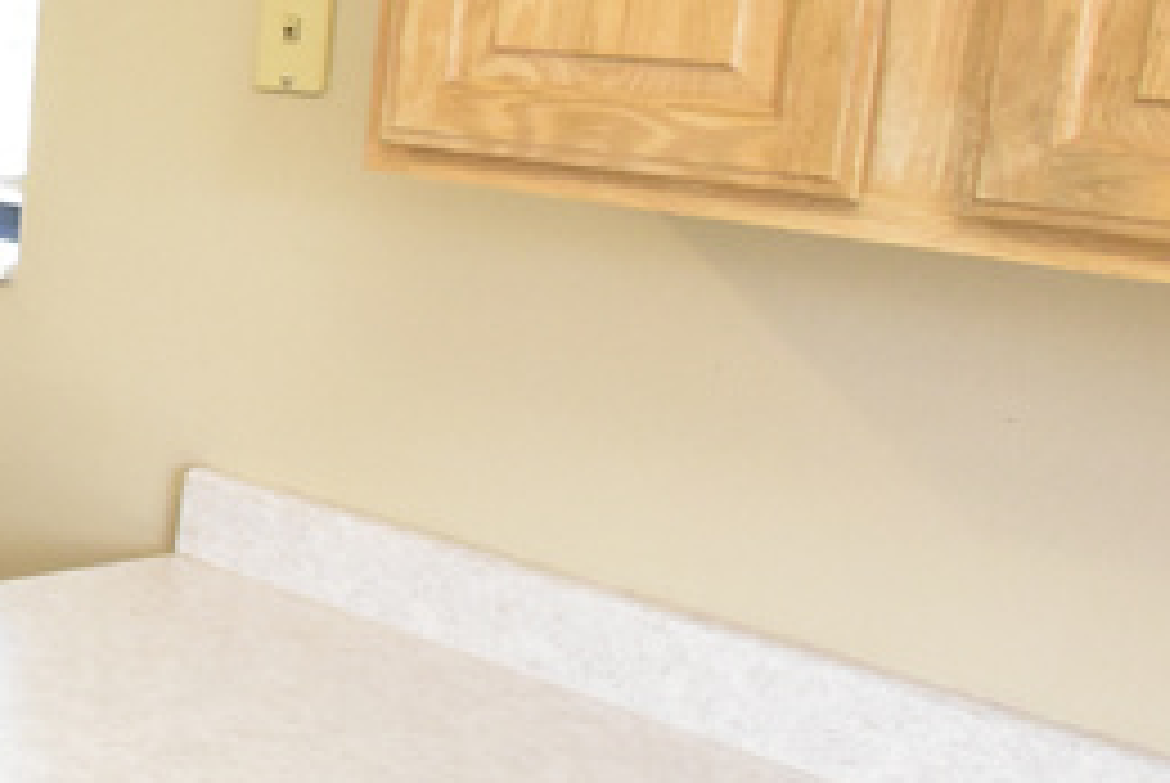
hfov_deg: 22.3
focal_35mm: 59
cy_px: 205
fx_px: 1920
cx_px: -878
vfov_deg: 22.9
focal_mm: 10
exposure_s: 1/60
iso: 3200
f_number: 5.6
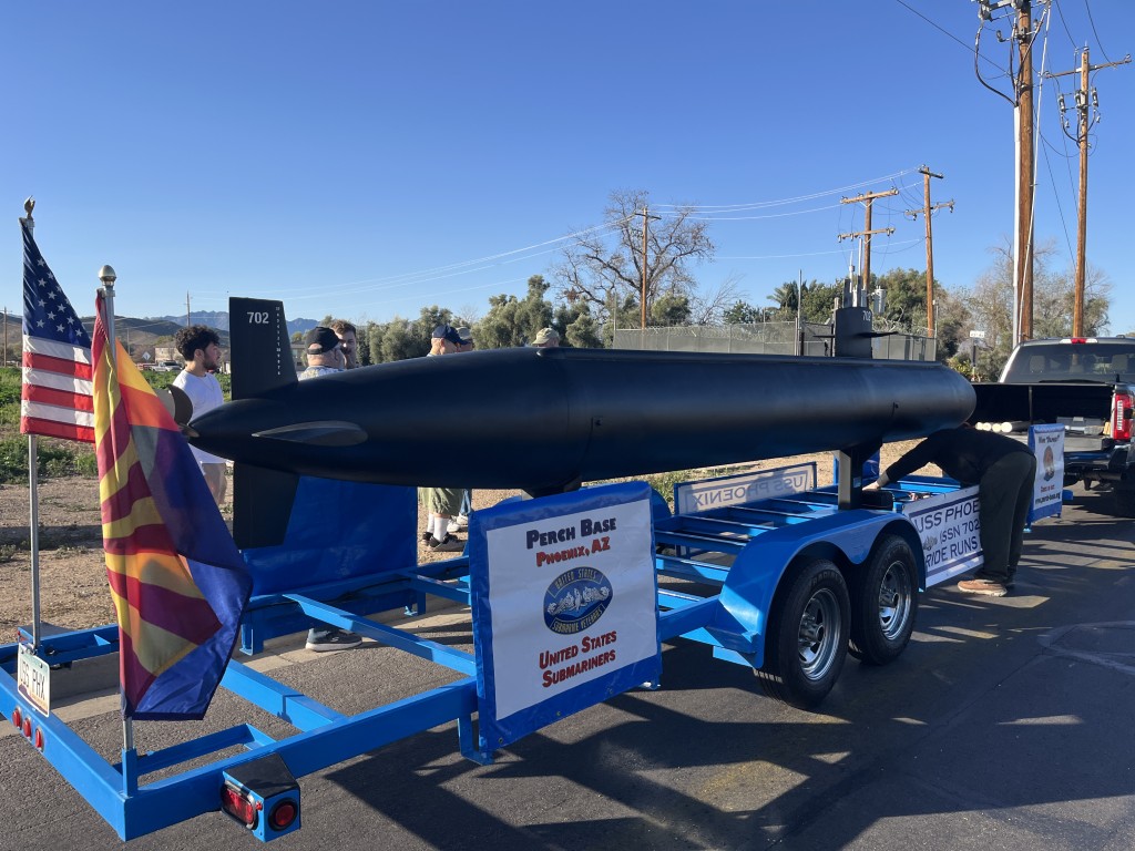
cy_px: 426
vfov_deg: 53.1
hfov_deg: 67.3
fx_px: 852
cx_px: 568
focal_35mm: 26
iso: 50
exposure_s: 1/1957
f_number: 1.6
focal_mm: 5.1
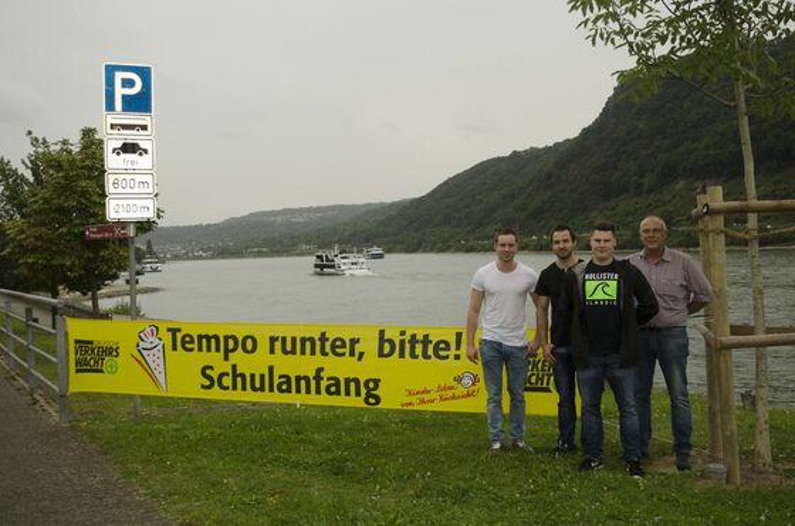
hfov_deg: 48.0
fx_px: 893
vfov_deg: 32.9
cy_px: 263
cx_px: 398
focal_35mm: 40
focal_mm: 27
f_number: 5
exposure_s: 1/200
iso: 100
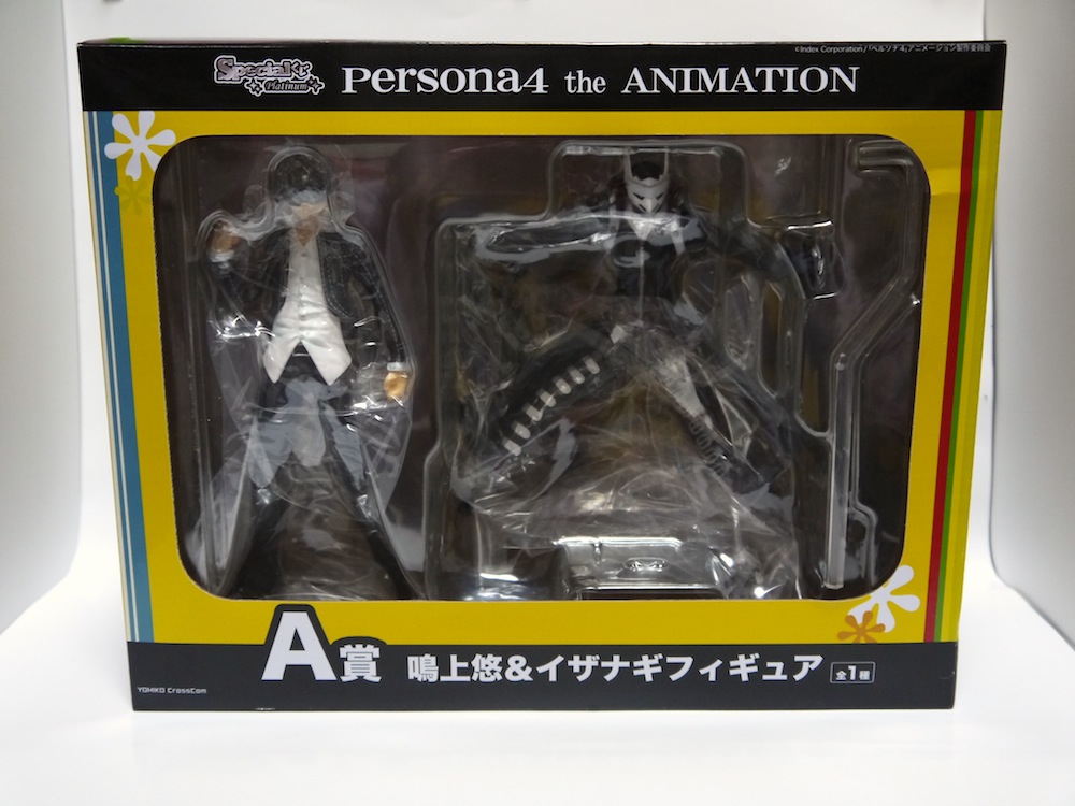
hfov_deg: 46.8
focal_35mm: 40
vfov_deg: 36.0
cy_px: 403
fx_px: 1242
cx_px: 538
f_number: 4.2
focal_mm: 20
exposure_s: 1/40
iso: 800
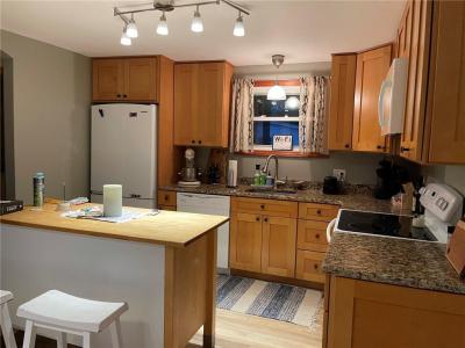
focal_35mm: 26
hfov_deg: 67.3
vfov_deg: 53.1
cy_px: 174
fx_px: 349
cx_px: 232
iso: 250
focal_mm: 5.1
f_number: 1.6
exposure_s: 1/60
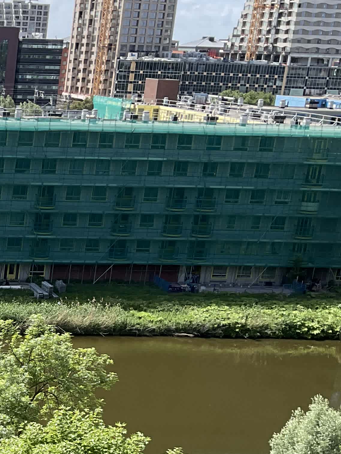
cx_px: -201
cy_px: 384
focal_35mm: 77
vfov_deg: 24.8
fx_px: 1012
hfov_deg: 16.9
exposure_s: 1/855
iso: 16
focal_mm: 3
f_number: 1.8
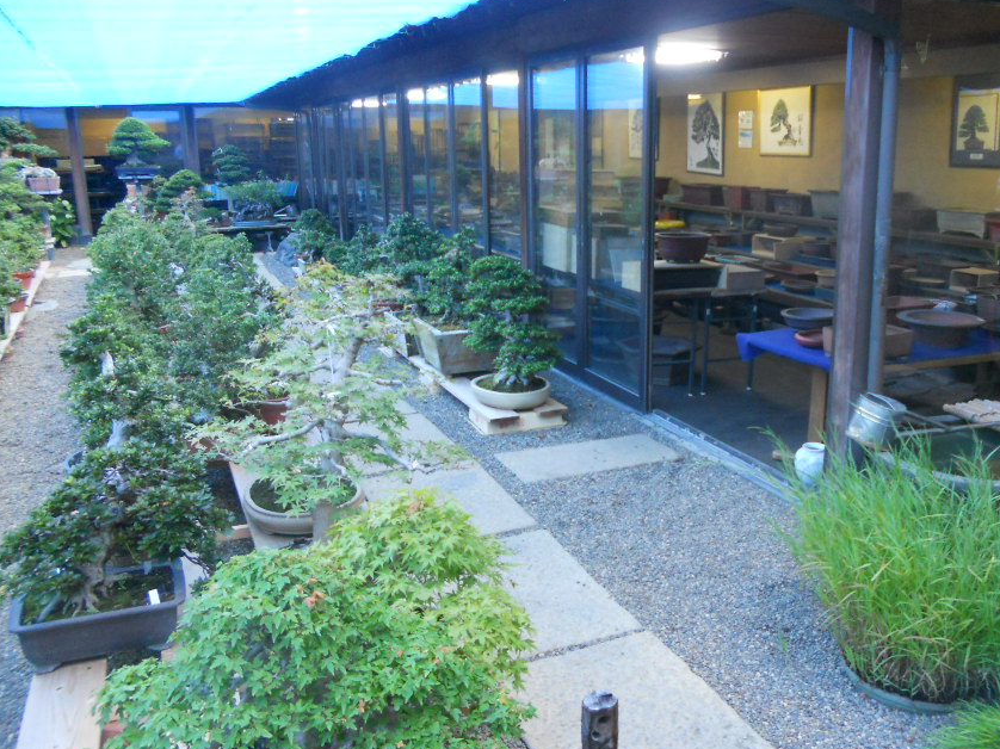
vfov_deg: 42.9
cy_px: 365
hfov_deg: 55.0
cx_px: 589
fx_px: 953
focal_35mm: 33
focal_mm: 4.9
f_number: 3.2
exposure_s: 1/30
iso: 250
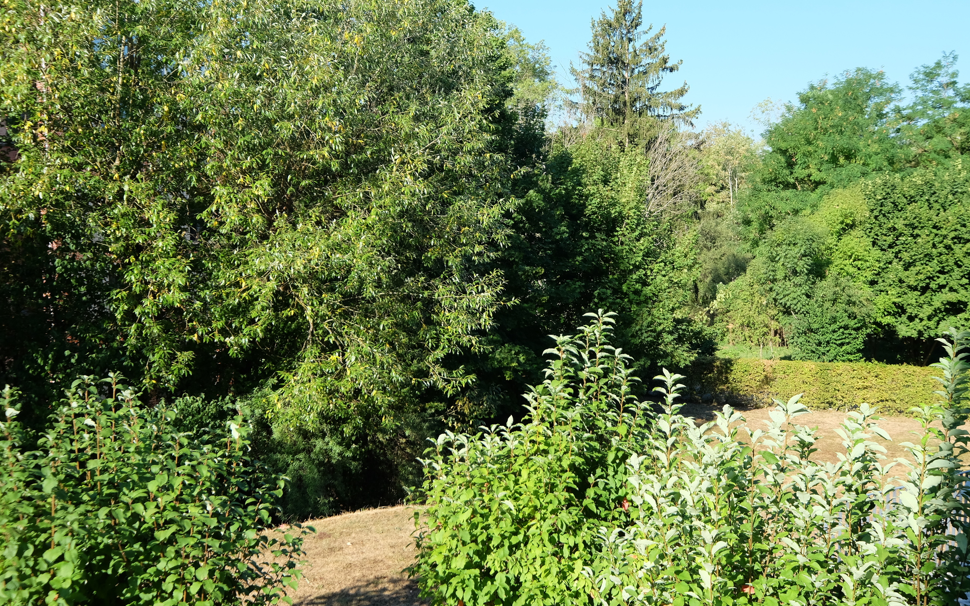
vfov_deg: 34.4
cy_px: 287
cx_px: 486
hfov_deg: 52.7
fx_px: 978
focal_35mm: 37
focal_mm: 24
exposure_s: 1/400
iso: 400
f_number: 6.4
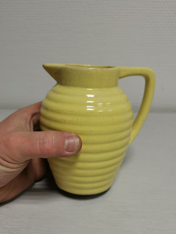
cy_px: 117
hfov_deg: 41.8
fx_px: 230
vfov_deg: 54.0
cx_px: 88
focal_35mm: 34
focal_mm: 5.58
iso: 100
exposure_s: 1/100
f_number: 1.8
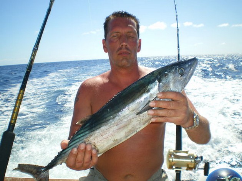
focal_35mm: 36
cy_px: 90
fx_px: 252
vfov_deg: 39.6
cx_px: 121
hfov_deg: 51.4
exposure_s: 1/400
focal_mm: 6.3
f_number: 4.6
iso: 50
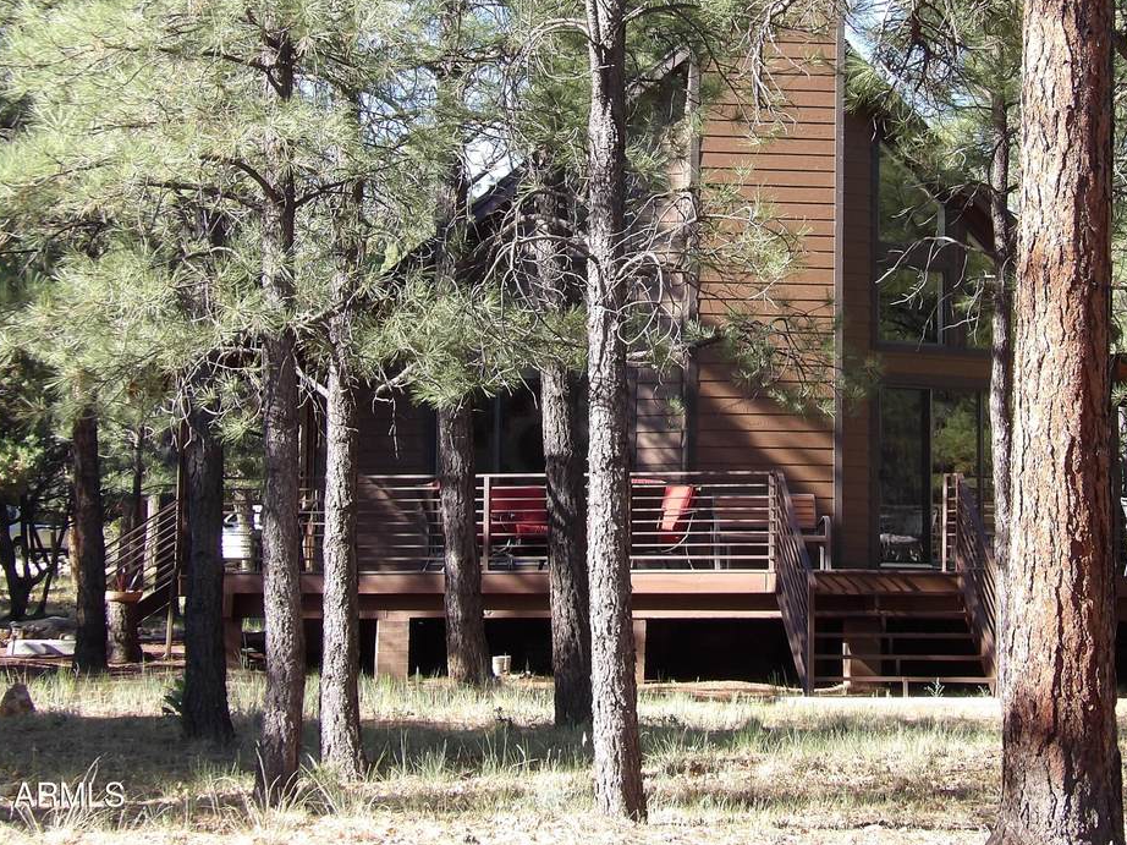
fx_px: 3255
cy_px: 262
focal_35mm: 100
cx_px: 710
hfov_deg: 19.6
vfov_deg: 14.8
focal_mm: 13
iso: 100
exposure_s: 1/126
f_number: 4.1
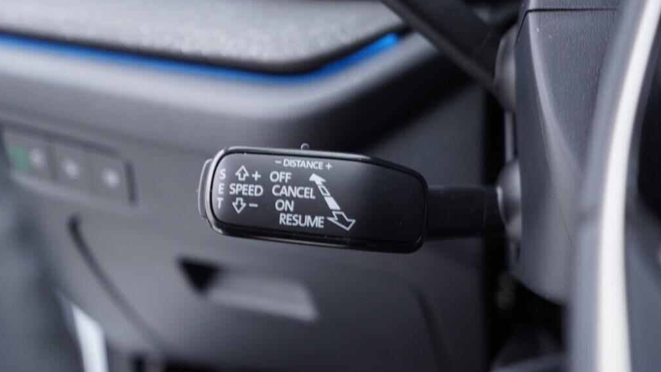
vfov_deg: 31.2
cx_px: 330
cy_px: 166
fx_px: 666
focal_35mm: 38
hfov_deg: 52.8
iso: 320
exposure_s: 1/40
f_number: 2.8
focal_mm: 24
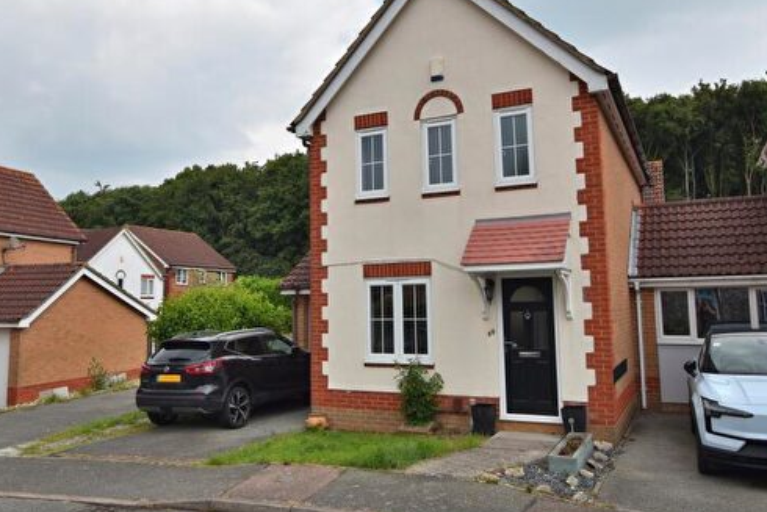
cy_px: 222
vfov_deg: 43.5
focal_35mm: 30
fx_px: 639
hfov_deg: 61.9
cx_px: 363
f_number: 8
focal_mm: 14
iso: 100
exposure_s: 1/250
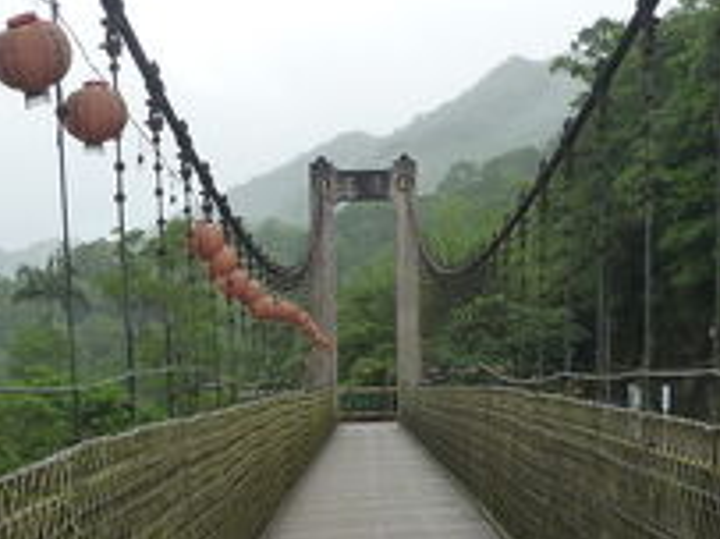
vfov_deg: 18.4
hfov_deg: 24.4
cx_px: 355
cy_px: 307
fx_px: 1663
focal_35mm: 80
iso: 125
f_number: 4
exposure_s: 1/320
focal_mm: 4.5
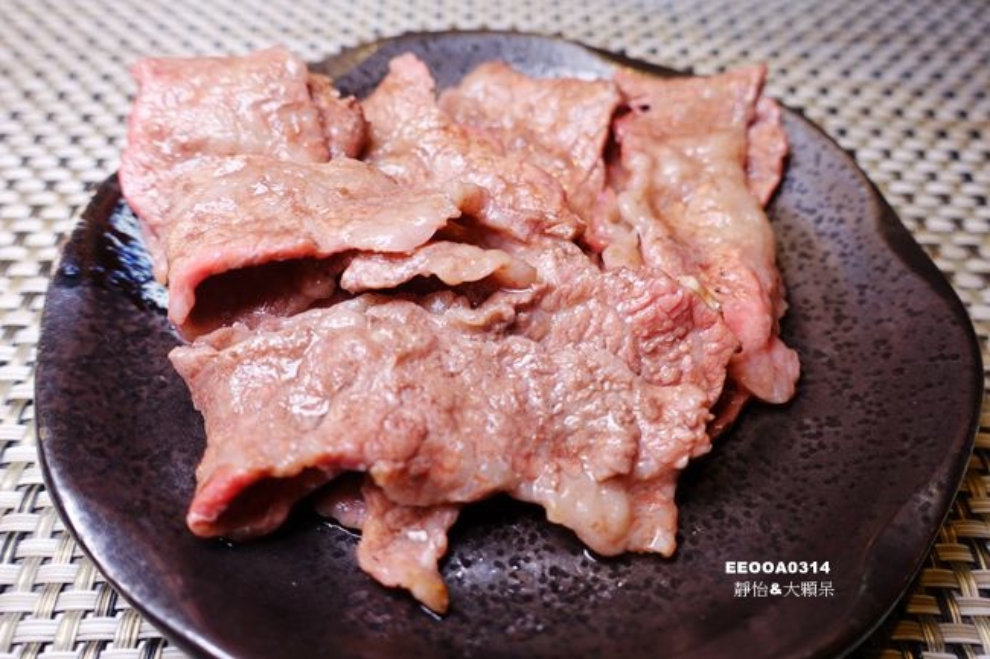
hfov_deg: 63.7
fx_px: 797
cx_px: 495
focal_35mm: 29
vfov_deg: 44.9
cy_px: 330
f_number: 2.8
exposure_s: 1/80
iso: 125
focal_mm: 10.6
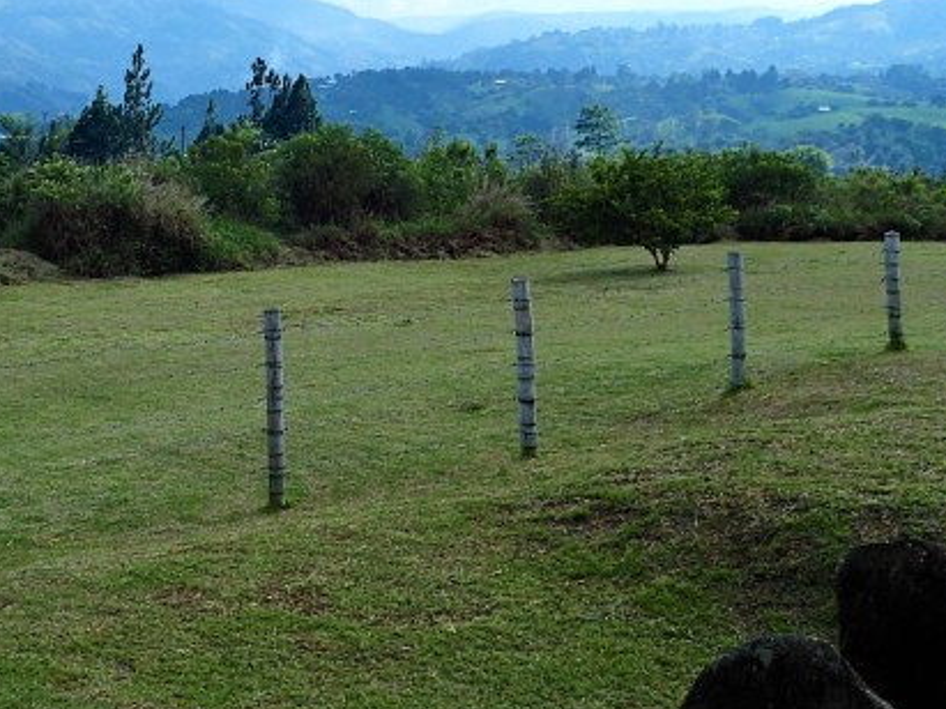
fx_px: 1229
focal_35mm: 45
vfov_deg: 32.0
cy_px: 252
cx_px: 212
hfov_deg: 40.6
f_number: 8
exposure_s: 1/200
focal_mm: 4.5
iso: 100
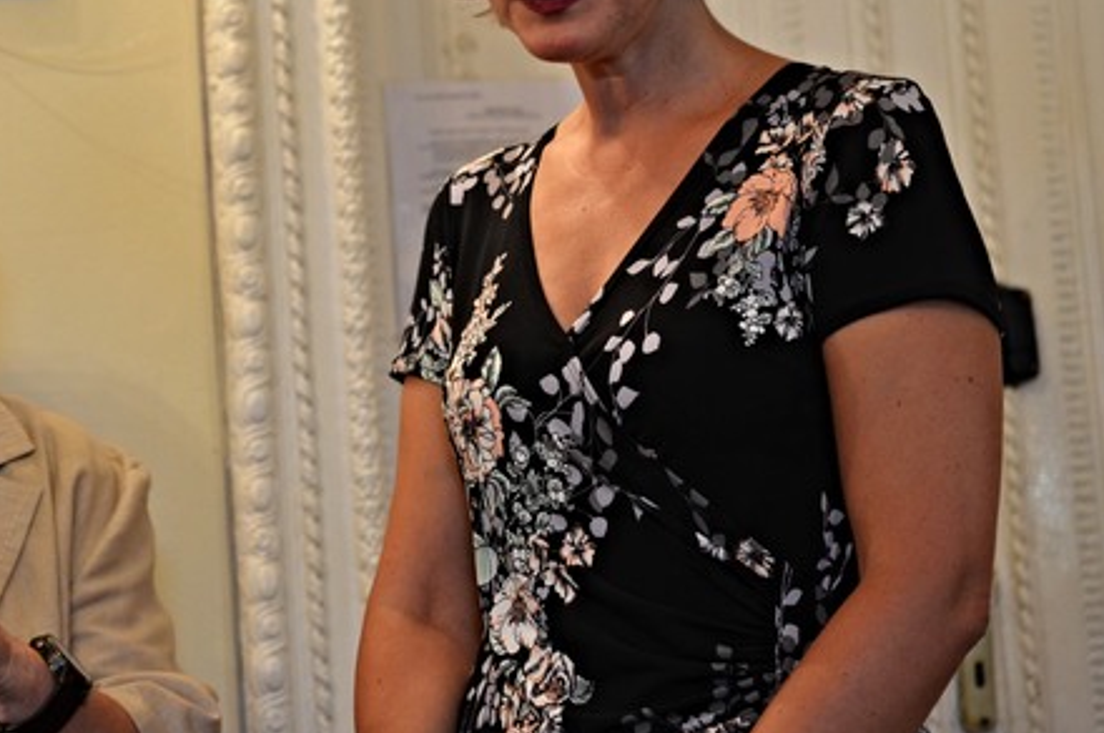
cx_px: 304
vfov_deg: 12.5
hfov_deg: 18.7
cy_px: 176
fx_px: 3338
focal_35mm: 109
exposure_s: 1/40
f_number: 3.2
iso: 800
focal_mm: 40
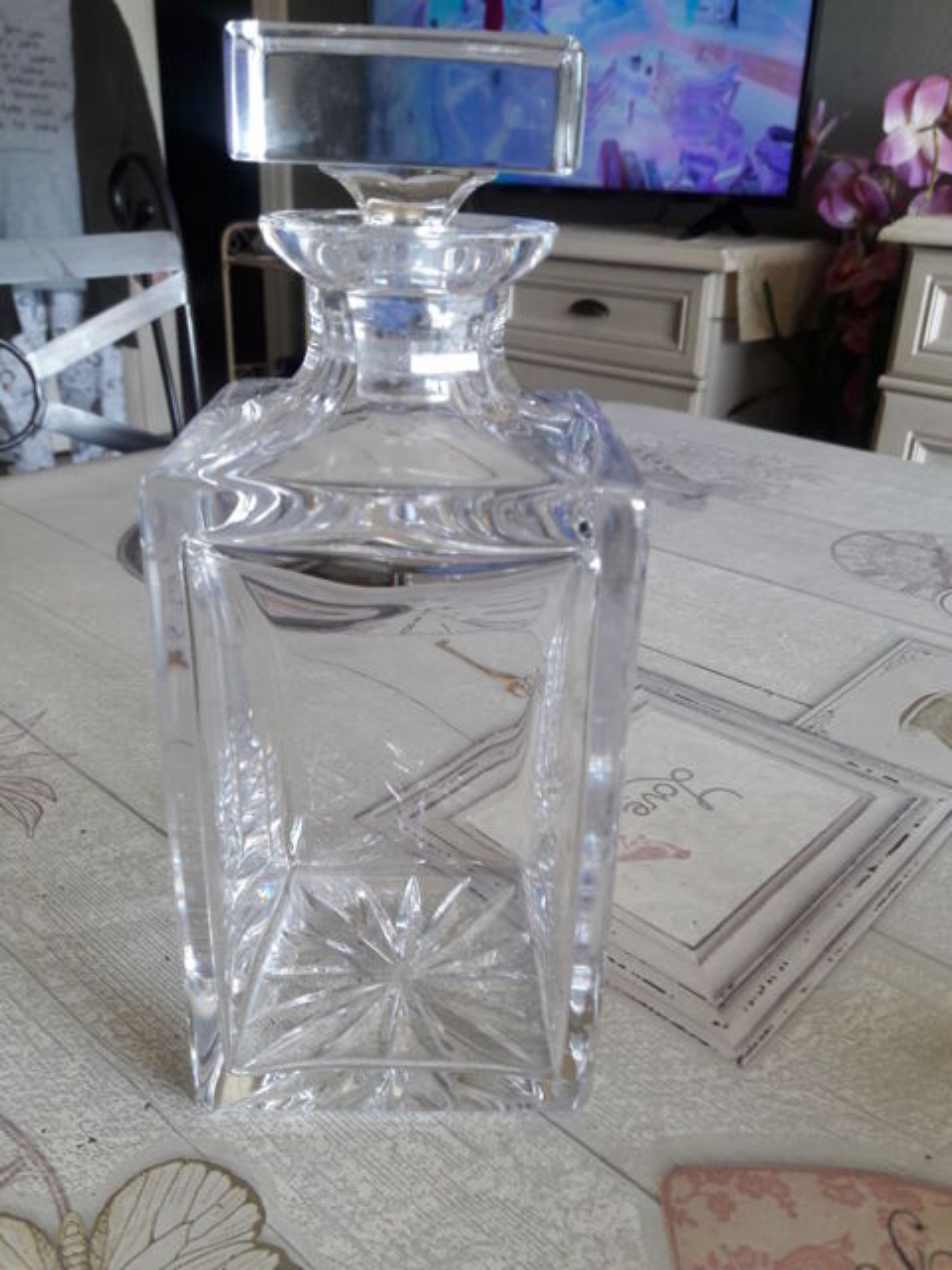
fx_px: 1027
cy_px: 635
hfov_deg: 49.7
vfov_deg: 63.4
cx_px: 476
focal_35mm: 28
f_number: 1.9
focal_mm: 3.7
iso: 50
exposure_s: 1/33
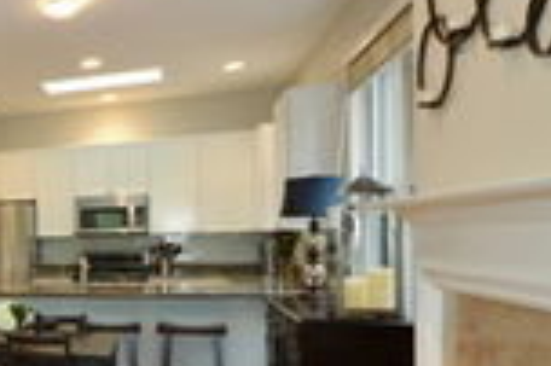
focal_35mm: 38
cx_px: -138
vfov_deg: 34.7
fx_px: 581
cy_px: 236
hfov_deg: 36.5
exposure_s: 1/6
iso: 400
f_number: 8
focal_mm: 12
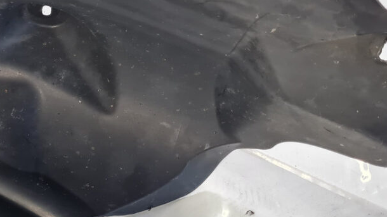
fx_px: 667
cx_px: 9
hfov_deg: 30.3
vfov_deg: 18.5
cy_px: 92
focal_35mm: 65
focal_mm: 5.4
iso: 200
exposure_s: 1/100
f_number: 1.8
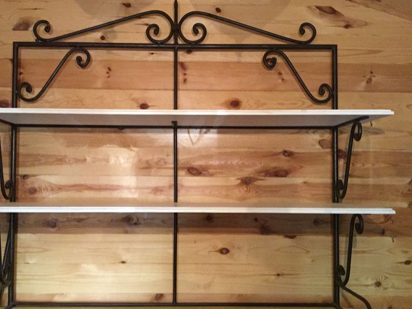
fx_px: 416
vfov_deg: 40.7
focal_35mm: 35
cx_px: 182
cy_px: 165
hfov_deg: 52.5
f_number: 2.4
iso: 400
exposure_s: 1/17
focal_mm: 3.3
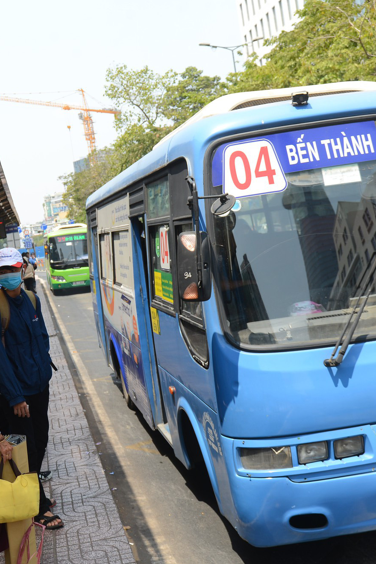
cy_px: 283
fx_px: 831
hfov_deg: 25.4
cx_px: 124
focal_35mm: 53
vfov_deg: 37.5
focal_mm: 35
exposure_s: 1/400
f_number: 5
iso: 200
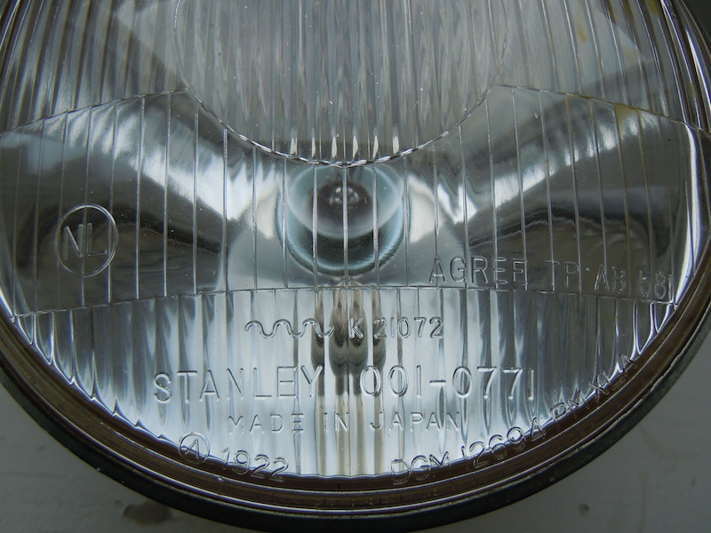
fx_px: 616
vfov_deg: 46.8
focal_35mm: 30
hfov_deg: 60.0
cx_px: 356
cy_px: 266
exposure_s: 1/125
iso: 100
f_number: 3.5
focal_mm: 5.4
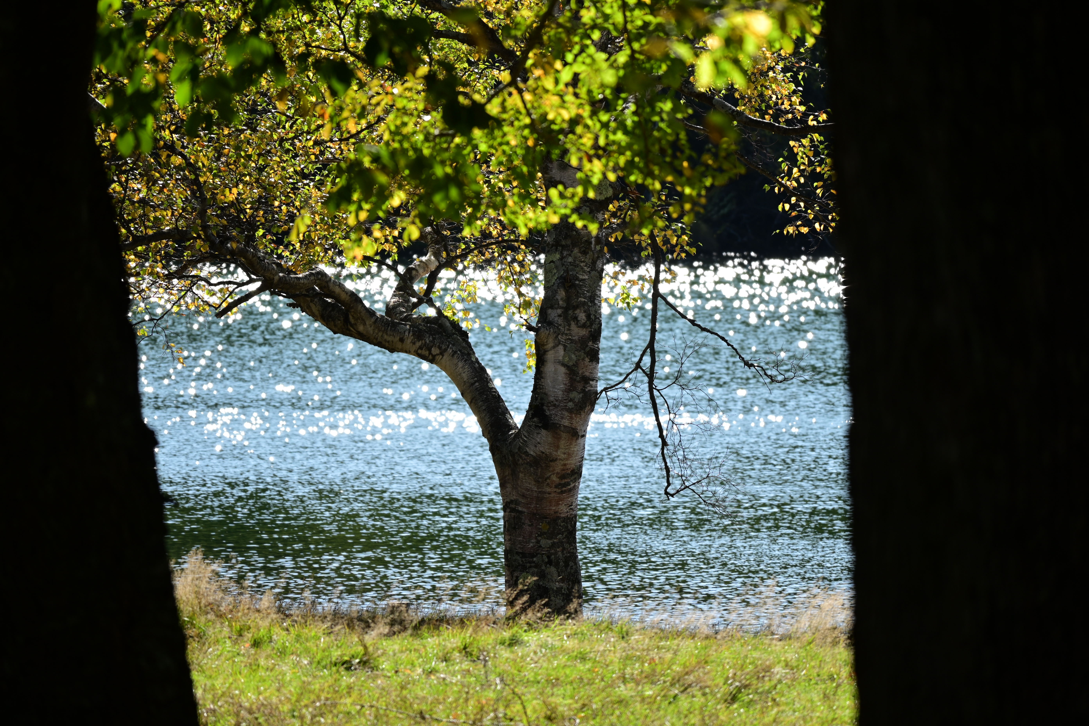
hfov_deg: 5.5
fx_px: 11343
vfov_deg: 3.7
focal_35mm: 375
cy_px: 363
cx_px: 544
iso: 100
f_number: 6.3
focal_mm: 250
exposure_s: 1/250
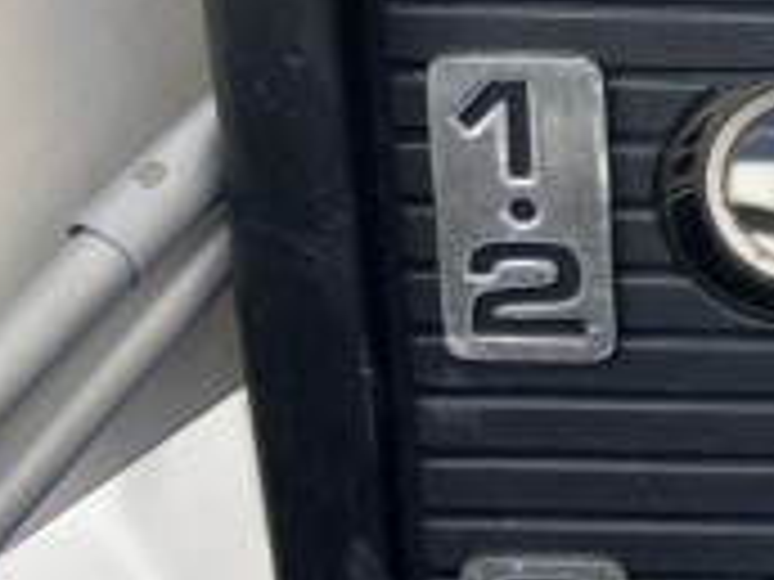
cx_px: 1170
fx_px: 2325
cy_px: 117
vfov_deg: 14.2
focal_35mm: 104
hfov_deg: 17.0
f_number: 1.8
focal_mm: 3.99
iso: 25
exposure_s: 1/164
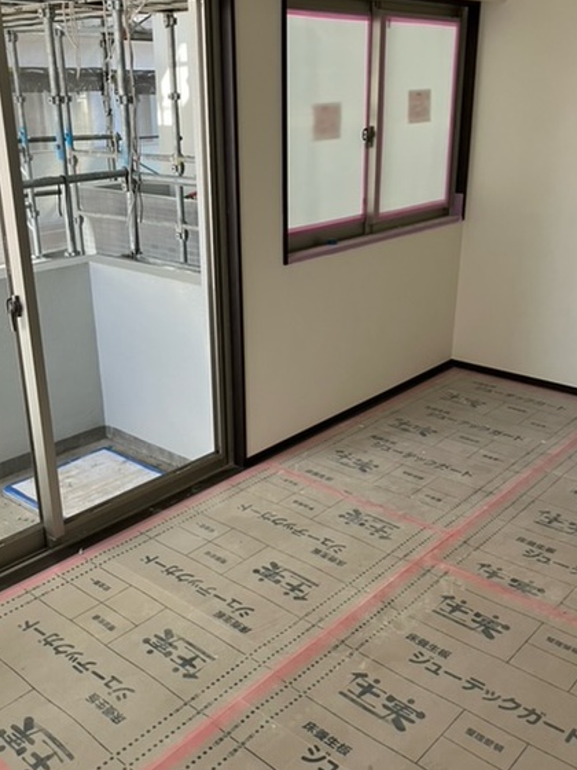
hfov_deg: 40.7
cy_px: 392
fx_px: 778
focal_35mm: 35
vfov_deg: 52.6
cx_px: 269
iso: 160
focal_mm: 3.99
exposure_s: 1/60
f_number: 1.8
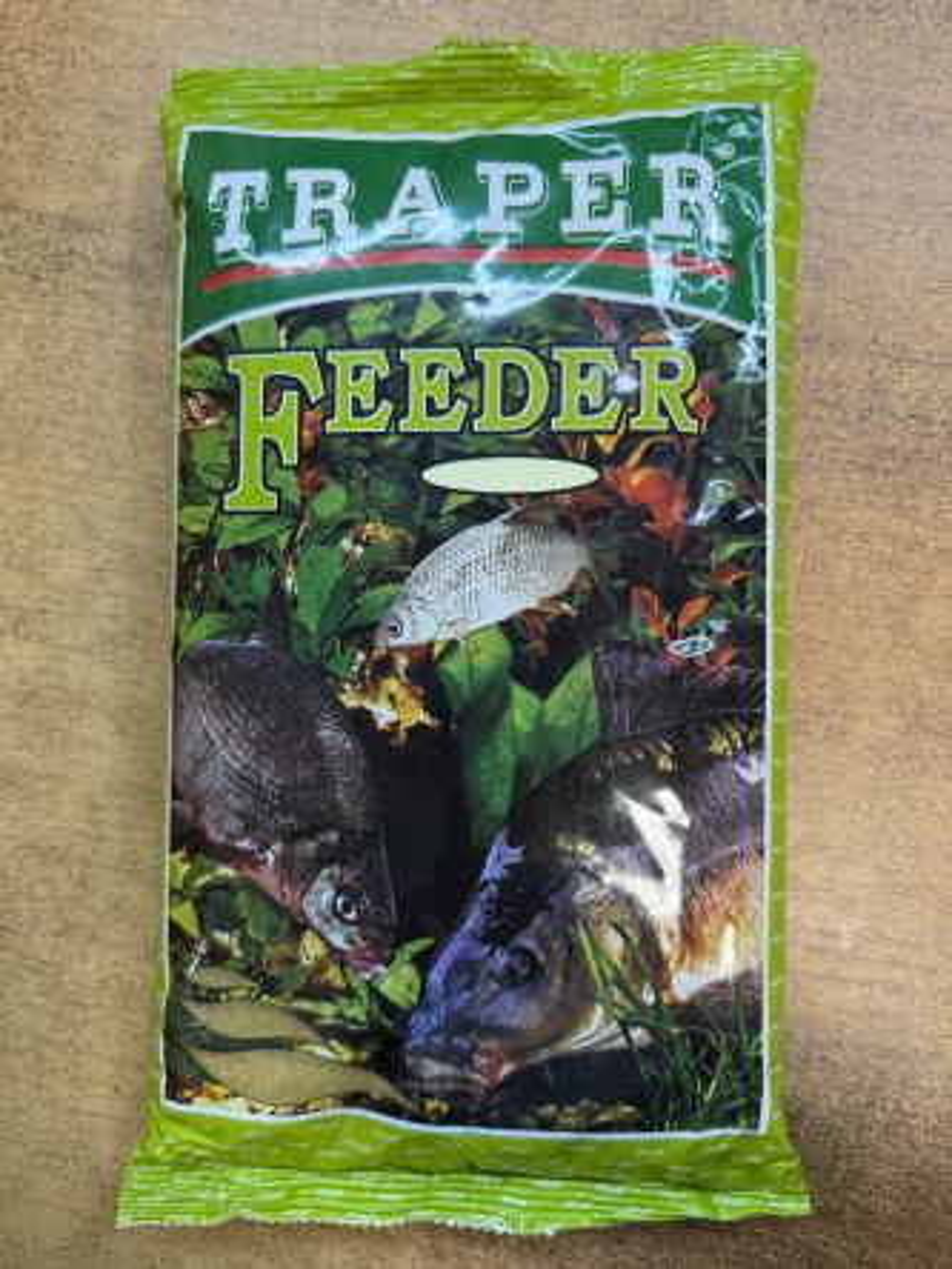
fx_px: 880
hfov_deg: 56.8
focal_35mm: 24
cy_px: 634
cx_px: 476
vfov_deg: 71.6
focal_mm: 6.76
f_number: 1.78
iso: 125
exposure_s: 1/50
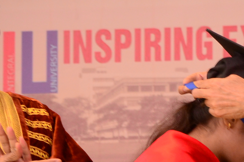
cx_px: 342
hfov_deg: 8.9
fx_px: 1536
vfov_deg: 6.0
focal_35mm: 227
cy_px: 187
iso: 500
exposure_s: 1/200
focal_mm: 35
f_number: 6.3
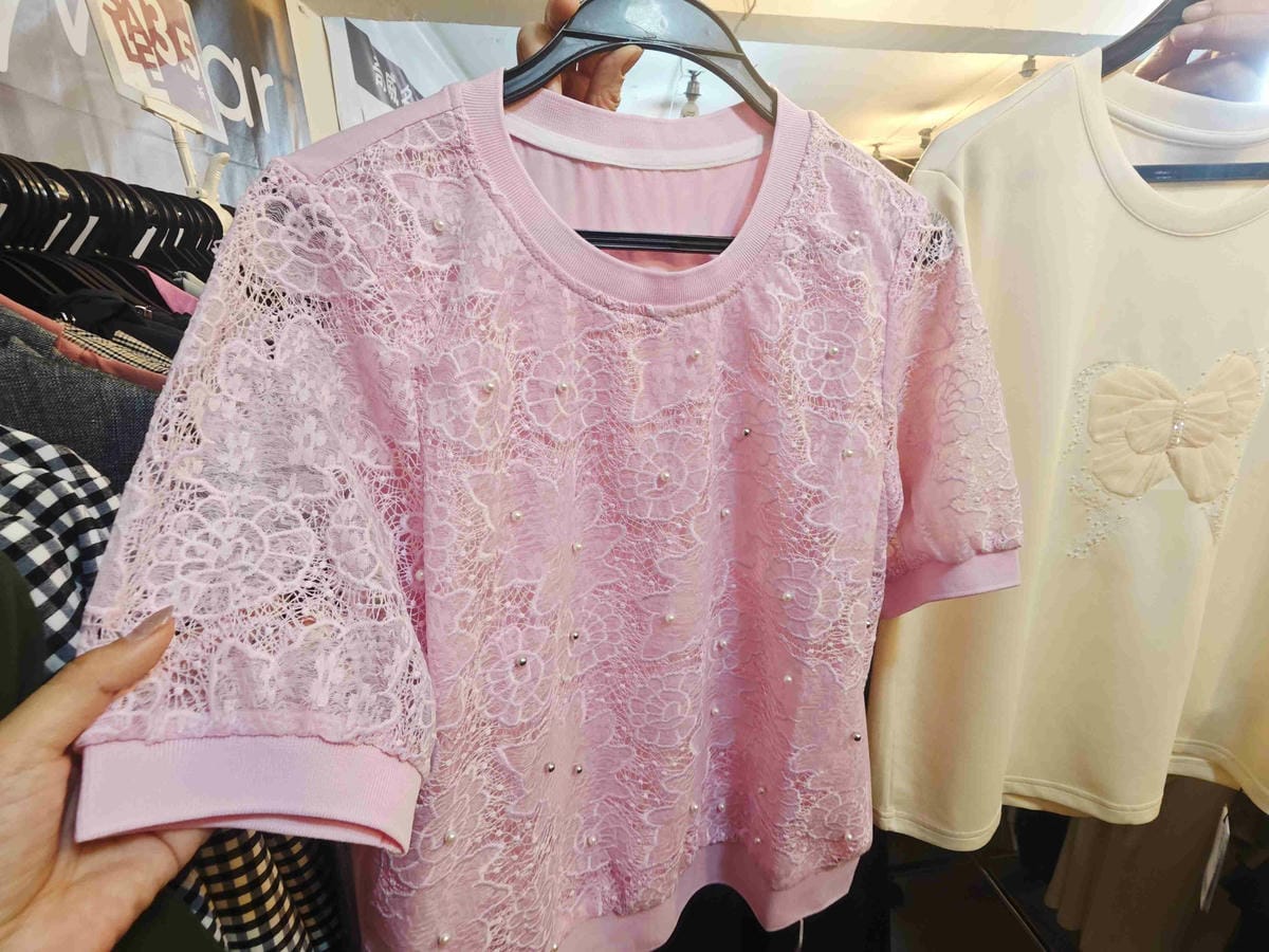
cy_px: 476
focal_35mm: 17
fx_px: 623
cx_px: 634
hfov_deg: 91.0
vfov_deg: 74.7
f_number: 1.8
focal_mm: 2.03
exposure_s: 1/60
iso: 64
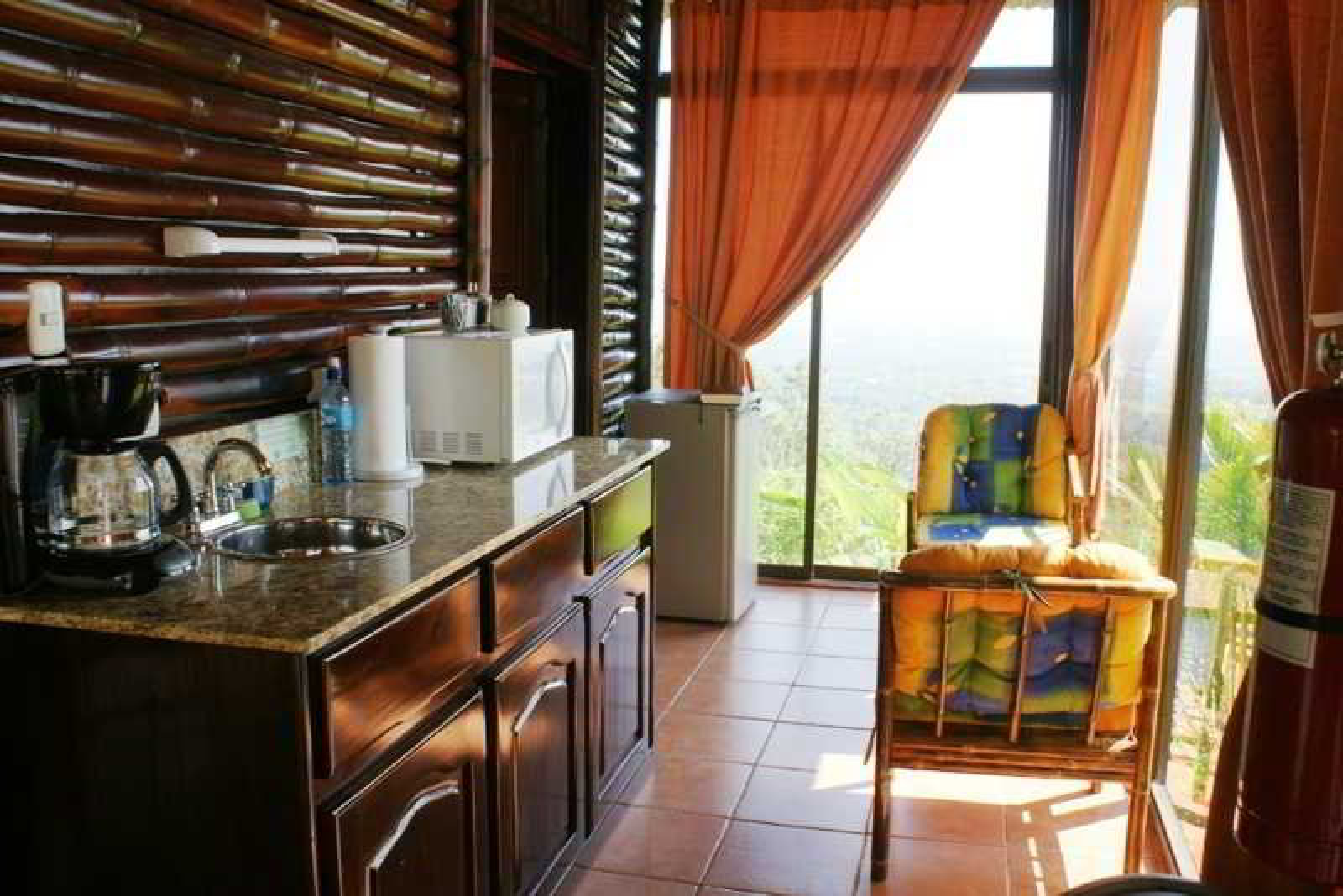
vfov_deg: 43.6
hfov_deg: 61.9
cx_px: 672
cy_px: 448
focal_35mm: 30
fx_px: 1120
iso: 200
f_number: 8
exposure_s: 1/60
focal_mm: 20
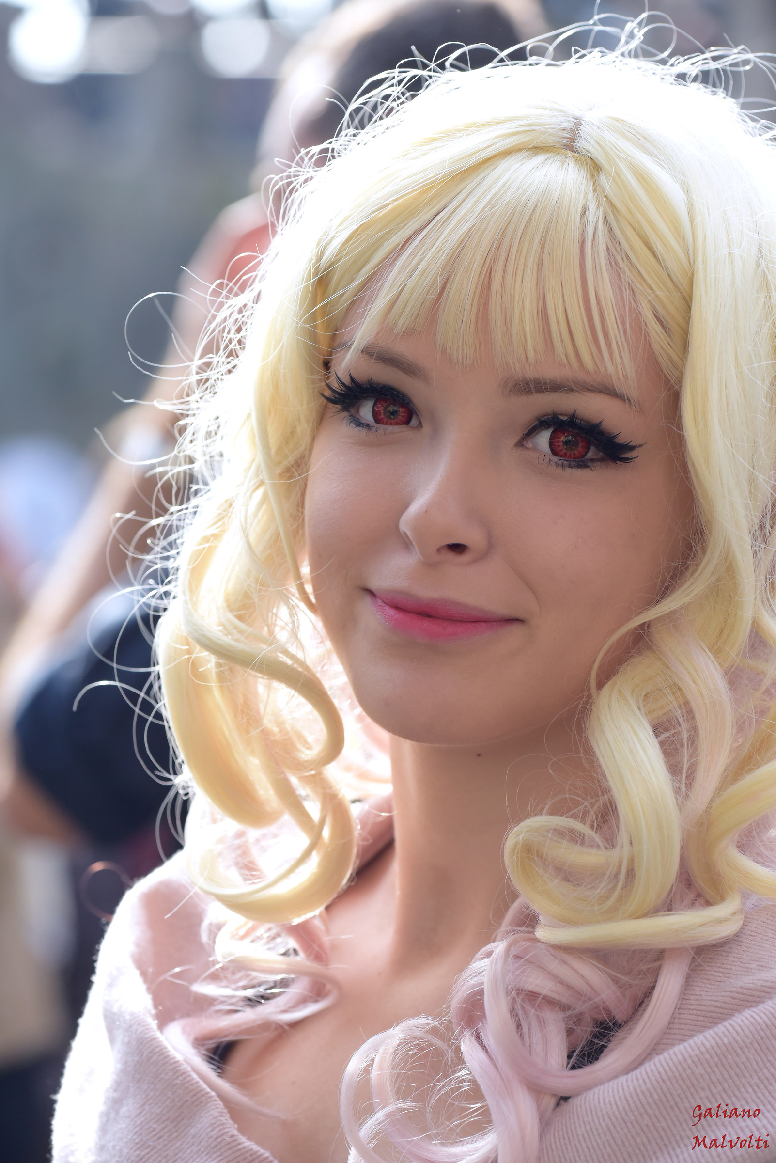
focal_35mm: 130
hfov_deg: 10.6
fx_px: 4199
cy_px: 582
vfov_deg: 15.8
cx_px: 388
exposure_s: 1/1000
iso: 1800
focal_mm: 130
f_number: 6.3
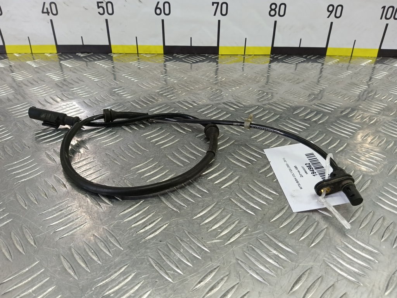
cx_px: 198
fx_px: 264
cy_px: 149
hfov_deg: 73.9
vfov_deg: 58.9
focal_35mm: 23
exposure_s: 1/50
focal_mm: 4.11
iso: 116
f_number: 1.6
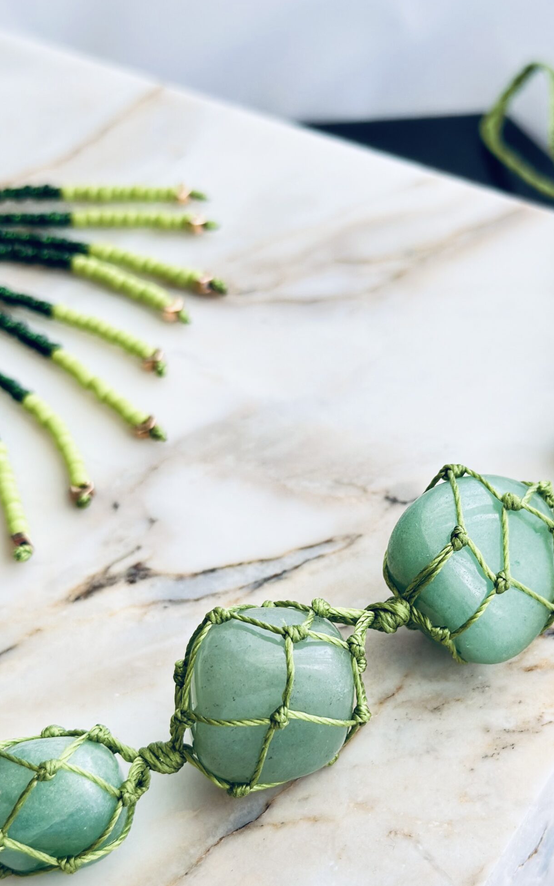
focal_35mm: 67
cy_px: 499
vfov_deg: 30.6
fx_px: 1619
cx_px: 378
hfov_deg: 19.4
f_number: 1.78
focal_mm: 6.86
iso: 80
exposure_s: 1/155
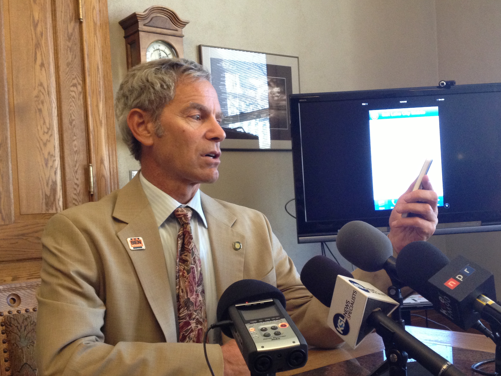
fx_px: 709
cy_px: 224
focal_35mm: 49
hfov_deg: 38.9
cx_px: 262
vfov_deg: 29.6
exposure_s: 1/20
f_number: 2.4
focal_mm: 4.28
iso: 200
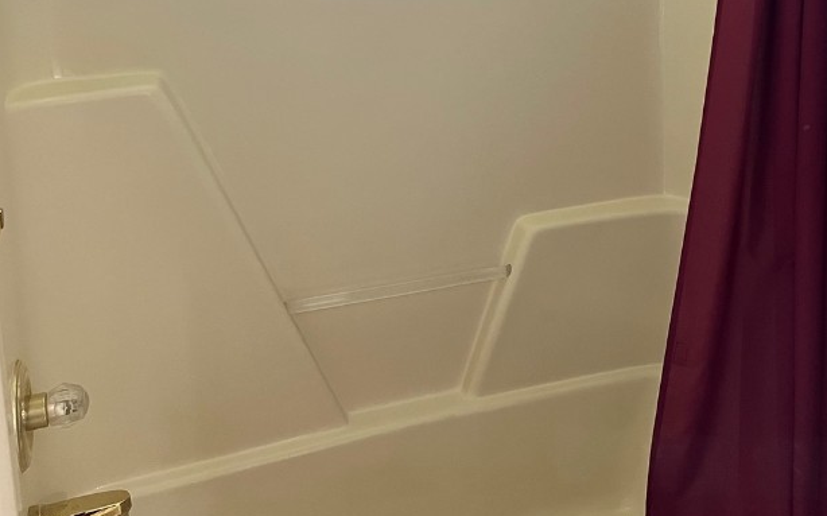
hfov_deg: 43.0
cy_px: 36
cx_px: 536
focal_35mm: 46
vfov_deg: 26.8
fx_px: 1036
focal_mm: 5.7
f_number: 1.5
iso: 320
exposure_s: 1/60
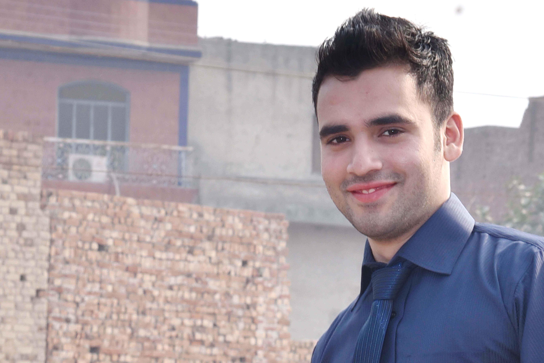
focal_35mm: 62
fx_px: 937
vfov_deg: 21.9
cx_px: 272
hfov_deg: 32.4
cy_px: 182
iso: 500
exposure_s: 1/100
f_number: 8
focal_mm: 62
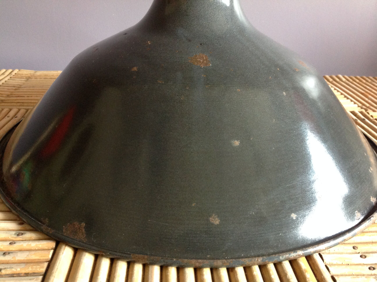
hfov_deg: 52.7
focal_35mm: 35
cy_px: 141
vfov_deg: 40.6
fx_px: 381
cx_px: 188
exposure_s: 1/15
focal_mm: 4.28
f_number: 2.4
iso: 320
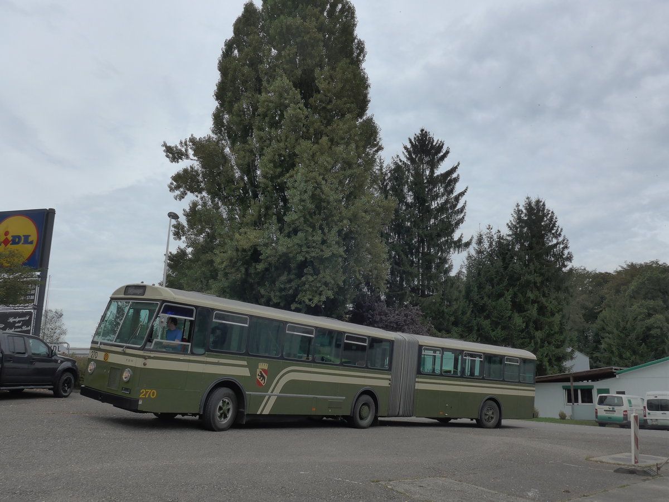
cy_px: 251
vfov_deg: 48.2
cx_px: 334
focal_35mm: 29
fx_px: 560
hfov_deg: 61.7
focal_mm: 6
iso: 160
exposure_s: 1/800
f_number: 4.5
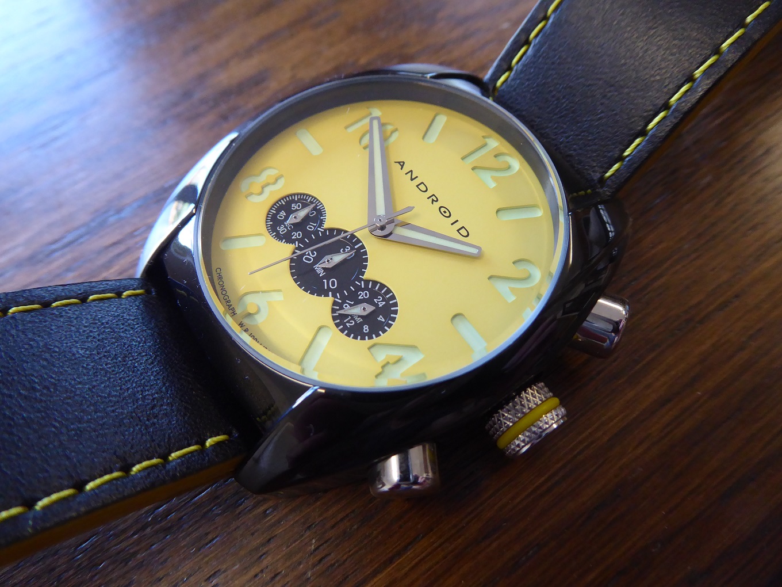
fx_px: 565
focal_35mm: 25
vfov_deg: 54.9
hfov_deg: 69.4
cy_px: 294
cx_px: 391
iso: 400
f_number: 3.3
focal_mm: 4.3
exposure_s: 1/60
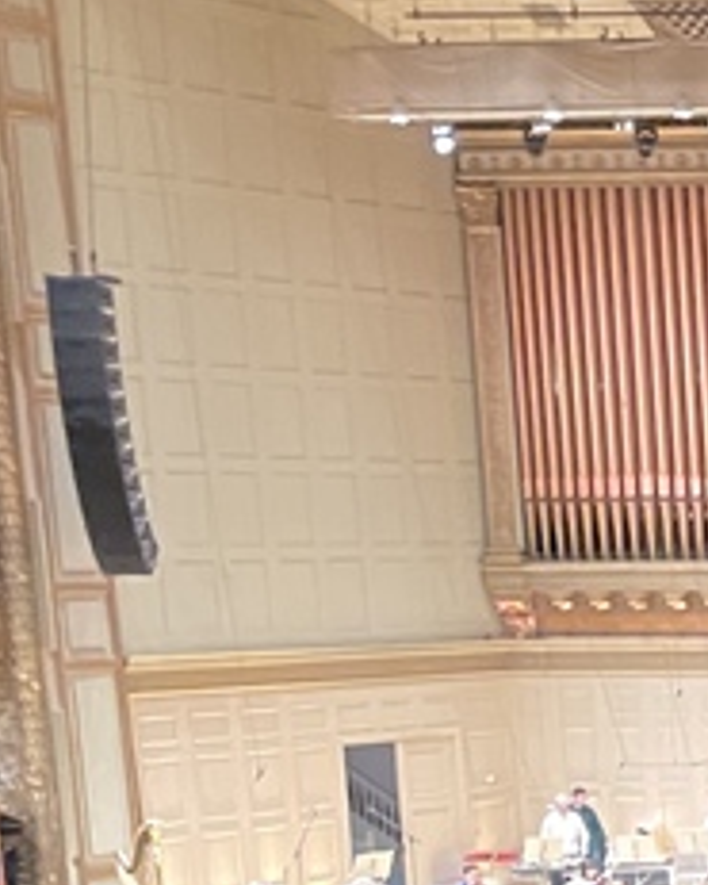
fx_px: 2879
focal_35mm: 110
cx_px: 1359
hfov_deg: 12.5
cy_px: 1203
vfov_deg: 16.4
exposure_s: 1/33
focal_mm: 4.2
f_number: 1.6
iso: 500
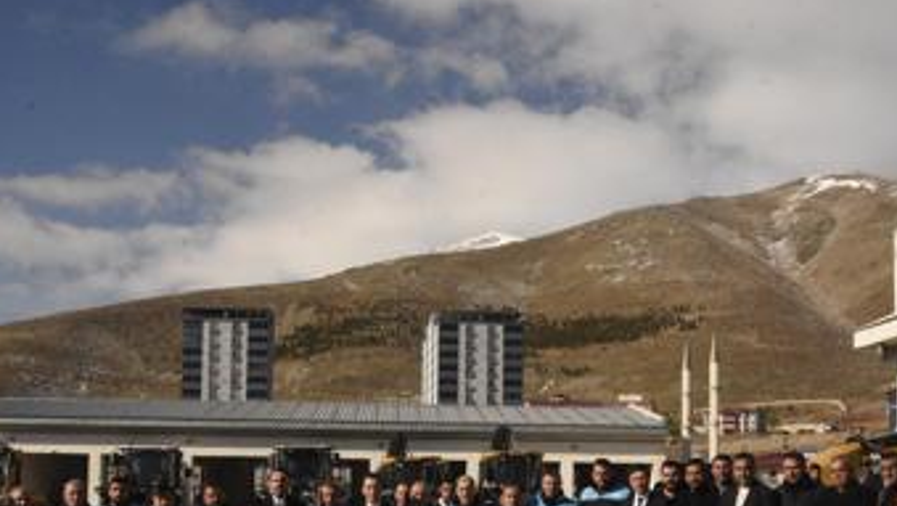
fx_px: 2308
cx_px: 345
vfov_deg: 12.4
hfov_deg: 22.0
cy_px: 450
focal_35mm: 97
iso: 1600
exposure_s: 1/2000
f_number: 22
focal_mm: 40
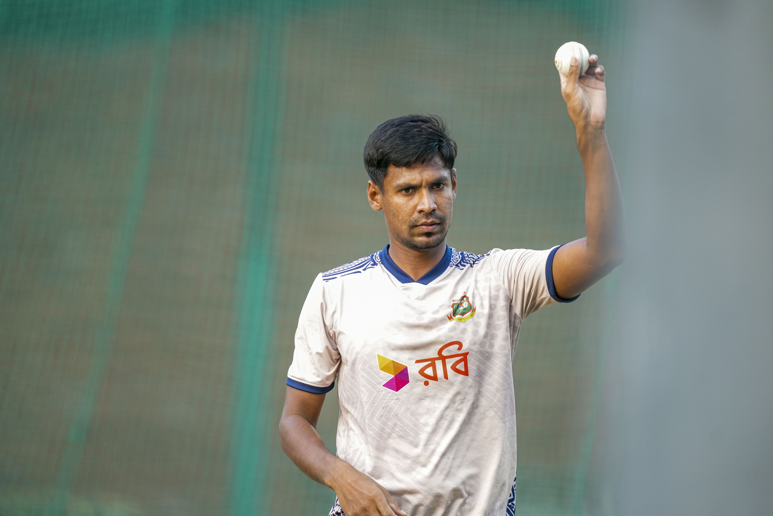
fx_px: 8588
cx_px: 386
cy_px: 258
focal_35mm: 400
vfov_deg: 3.4
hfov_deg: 5.2
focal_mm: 400
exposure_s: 1/640
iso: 1600
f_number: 2.8
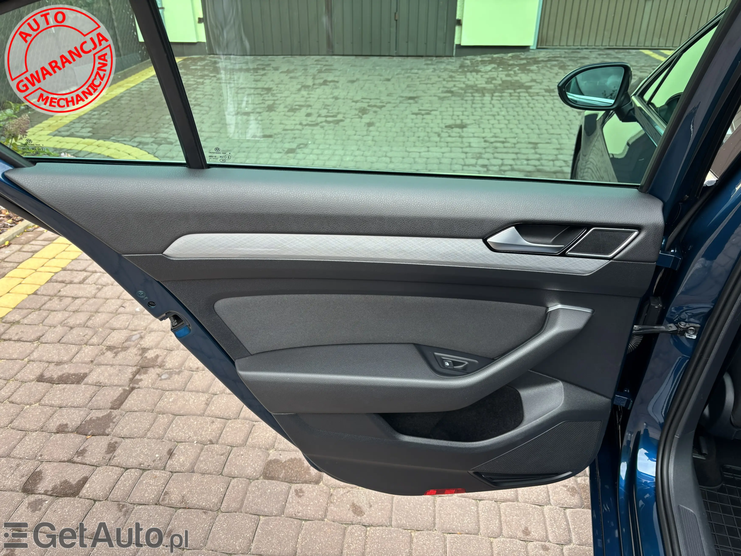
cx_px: 370
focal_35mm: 26
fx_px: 557
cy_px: 278
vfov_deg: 53.1
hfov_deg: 67.3
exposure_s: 1/121
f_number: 1.6
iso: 64
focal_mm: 5.96
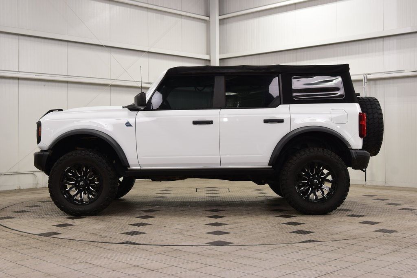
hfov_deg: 41.1
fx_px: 556
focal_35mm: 48
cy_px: 139
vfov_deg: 28.1
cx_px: 208
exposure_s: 1/30
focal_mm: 32
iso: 560
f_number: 7.1
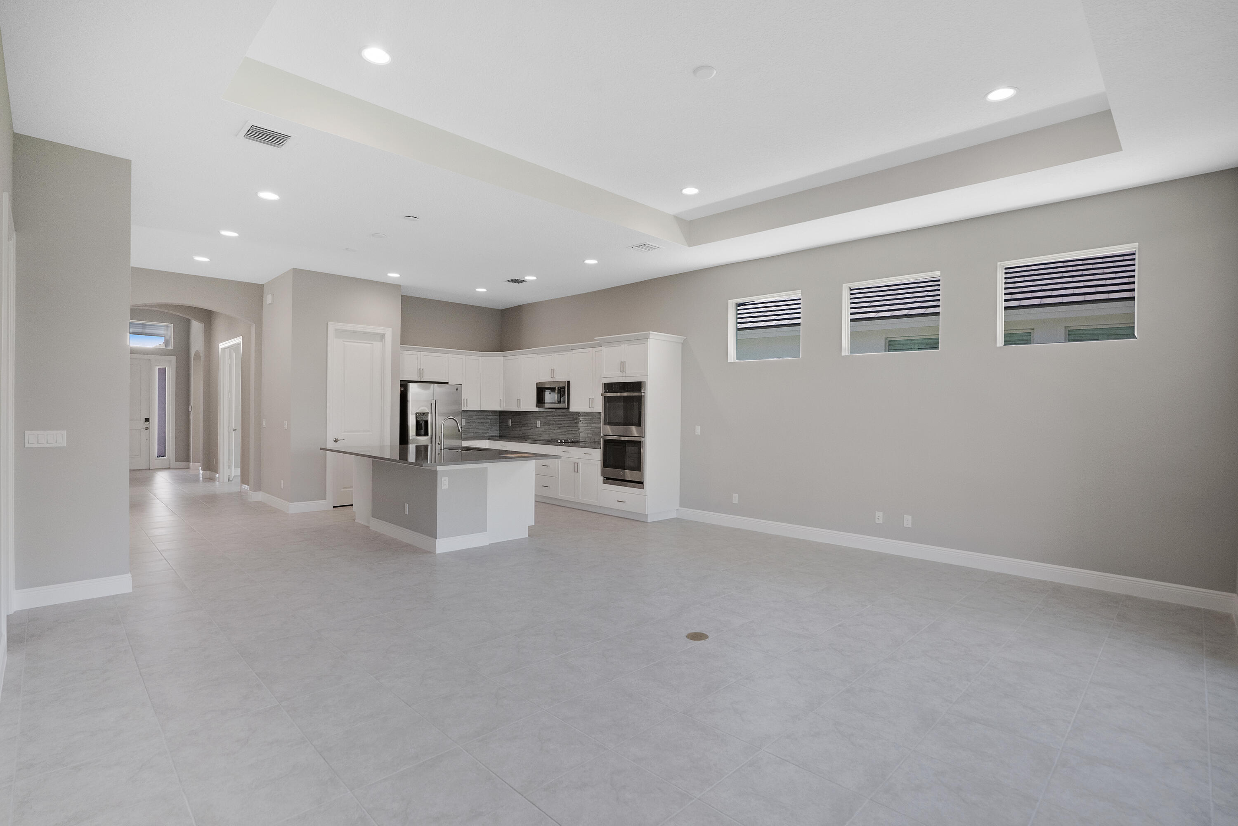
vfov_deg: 73.8
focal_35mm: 16
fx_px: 550
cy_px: 413
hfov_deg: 96.7
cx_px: 619
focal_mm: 16
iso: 2000
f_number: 8
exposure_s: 1/60
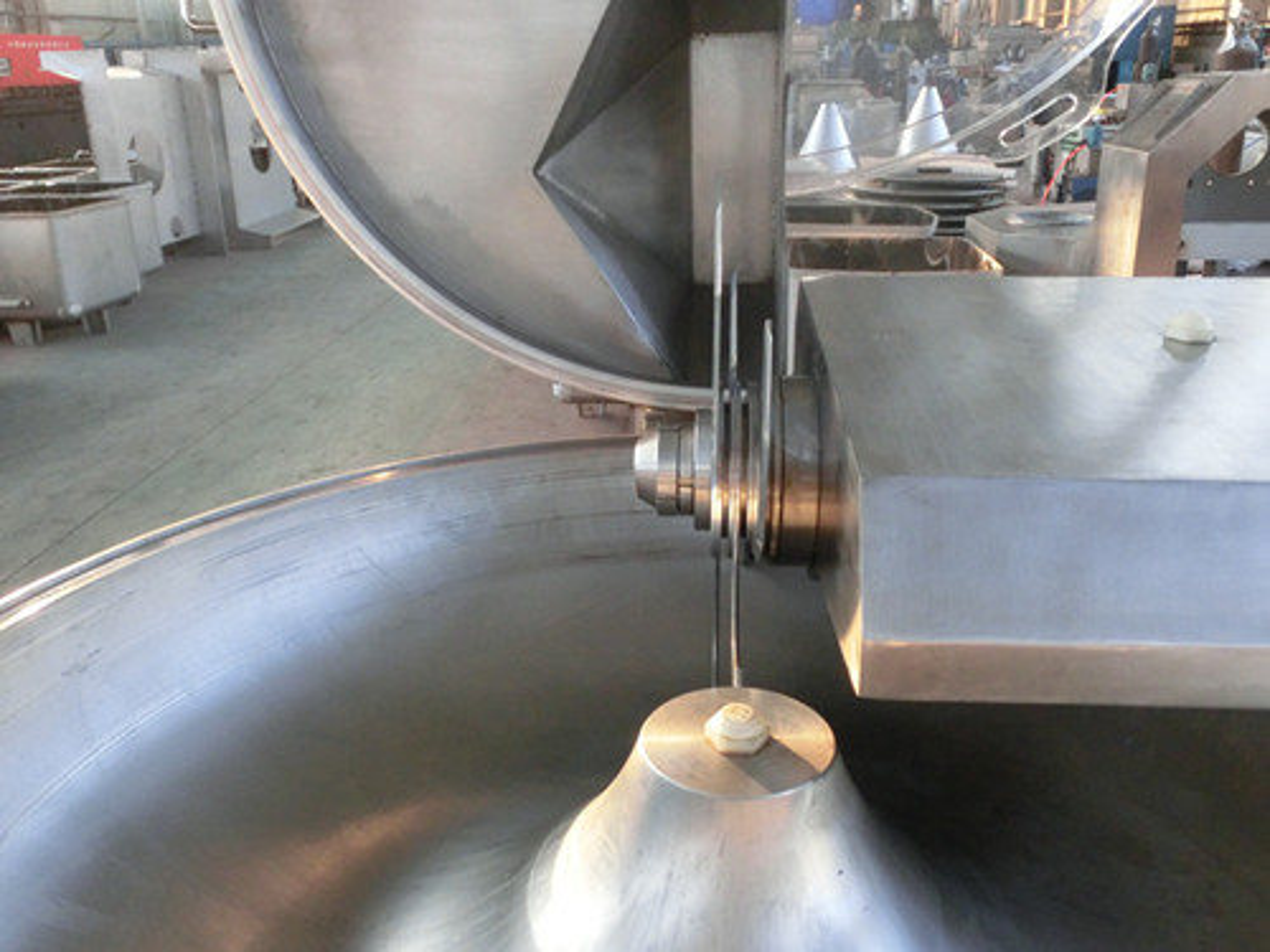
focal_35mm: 30
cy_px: 476
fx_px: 1101
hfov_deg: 60.0
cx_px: 635
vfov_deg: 46.8
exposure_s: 1/125
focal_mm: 5.36
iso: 800
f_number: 3.5
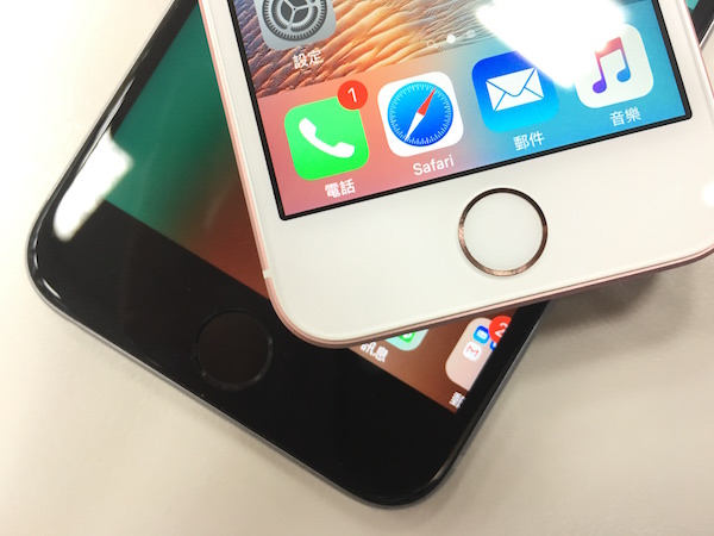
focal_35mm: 29
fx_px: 598
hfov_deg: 61.7
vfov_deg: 48.2
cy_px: 268
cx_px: 357
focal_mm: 4.15
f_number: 2.2
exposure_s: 1/15
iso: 40
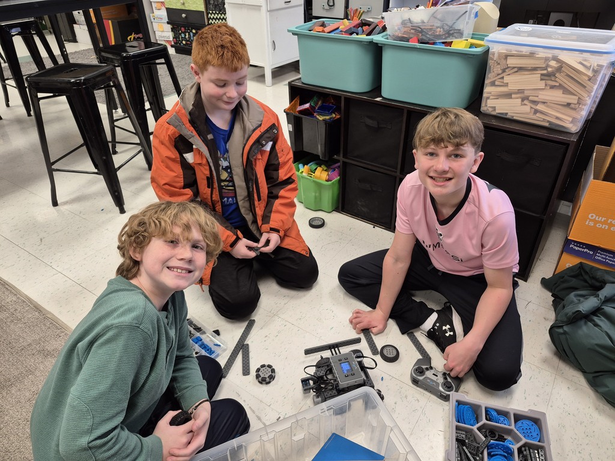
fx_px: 409
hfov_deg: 73.9
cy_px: 230
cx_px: 308
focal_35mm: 23
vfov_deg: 58.9
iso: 125
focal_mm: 5.4
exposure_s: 1/120
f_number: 1.8
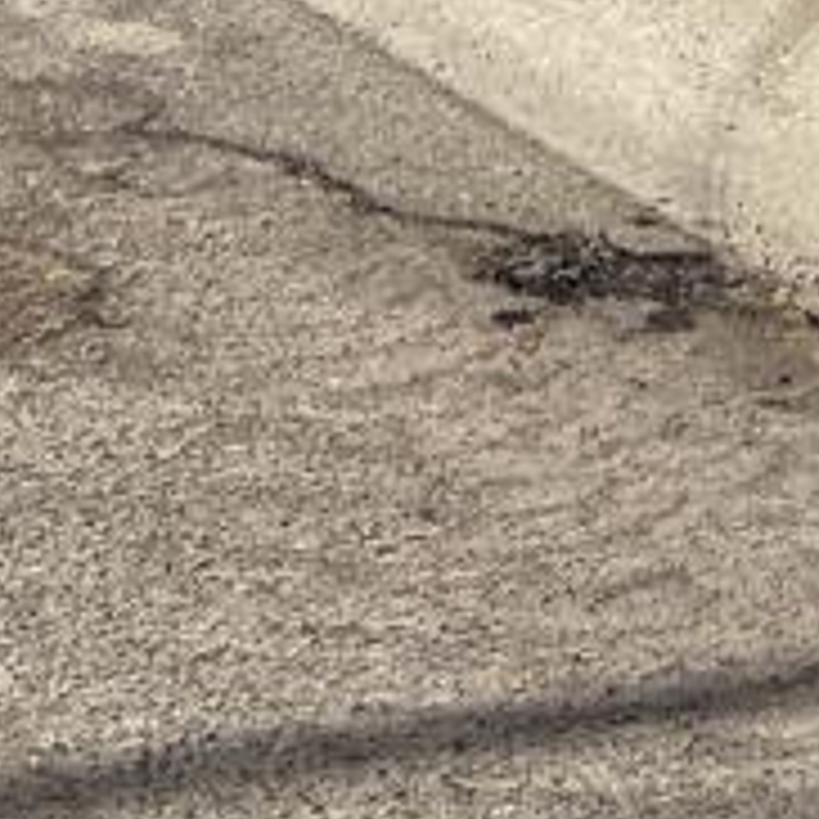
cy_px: -1550
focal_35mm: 189
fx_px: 5059
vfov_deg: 8.1
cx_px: 968
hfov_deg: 9.1
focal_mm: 5.7
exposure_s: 1/4115
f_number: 1.5
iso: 50
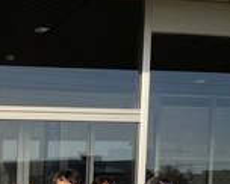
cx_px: -98
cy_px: 235
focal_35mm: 80
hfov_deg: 20.8
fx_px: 545
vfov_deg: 18.0
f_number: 1.6
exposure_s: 1/3876
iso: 50
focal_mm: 5.1
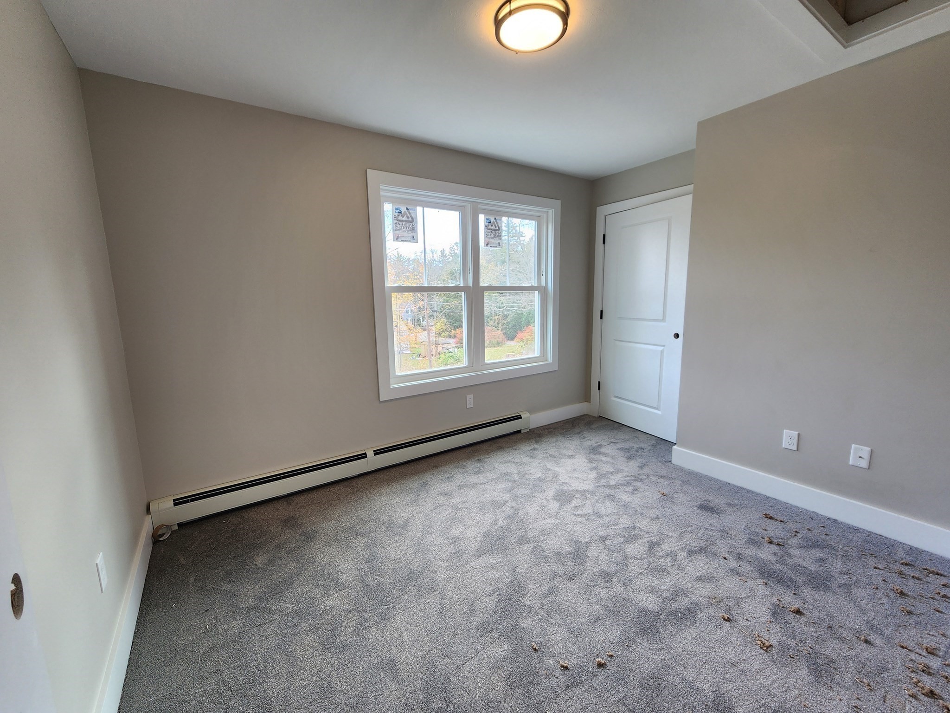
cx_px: 475
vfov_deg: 89.9
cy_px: 356
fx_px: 357
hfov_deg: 106.2
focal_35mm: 13
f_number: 2.2
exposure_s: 1/60
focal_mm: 2.2
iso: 80
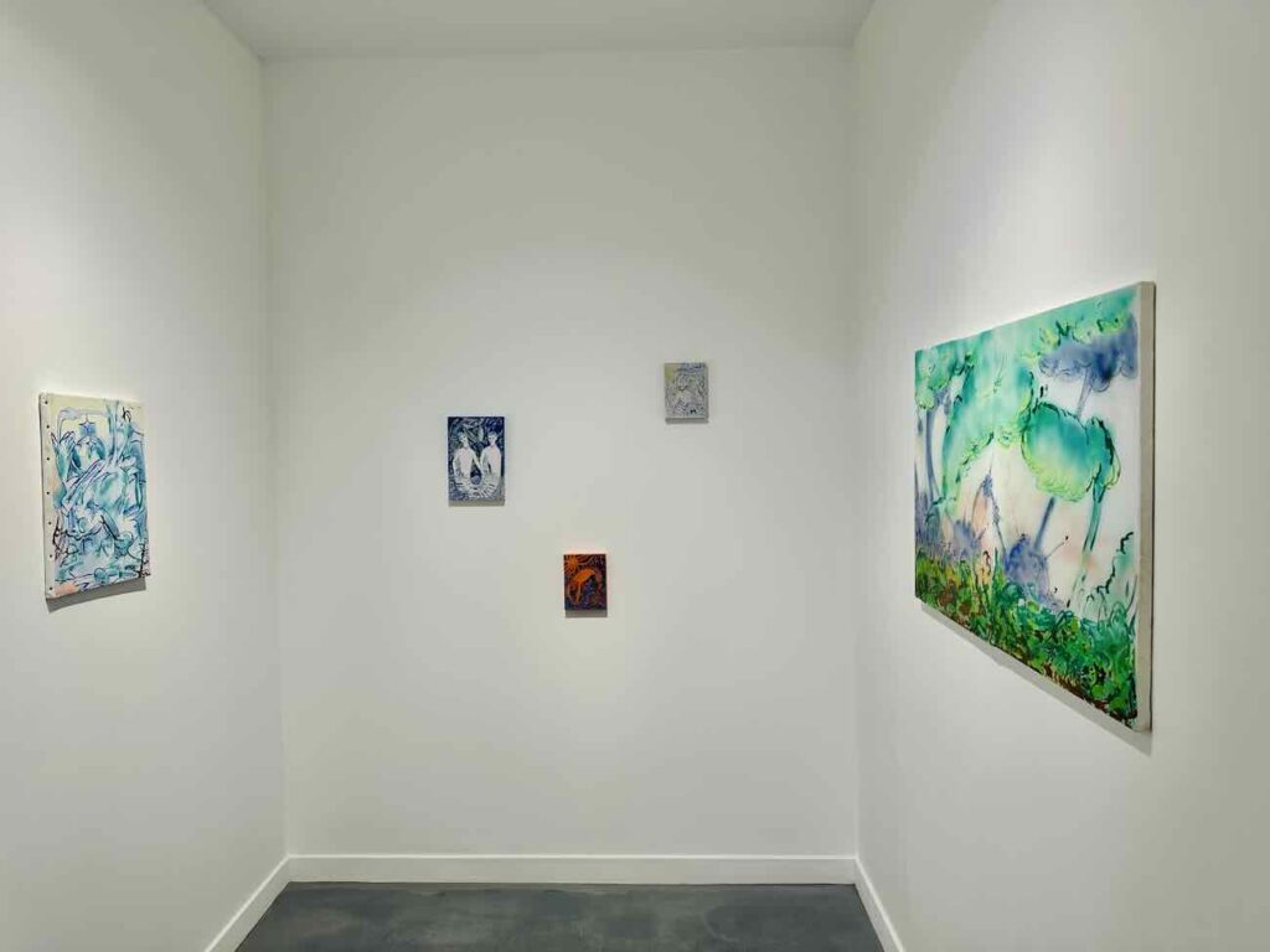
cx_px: 635
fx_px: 881
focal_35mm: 24
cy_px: 476
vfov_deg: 56.8
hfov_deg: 71.6
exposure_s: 1/452
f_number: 1.78
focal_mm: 6.86
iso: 80
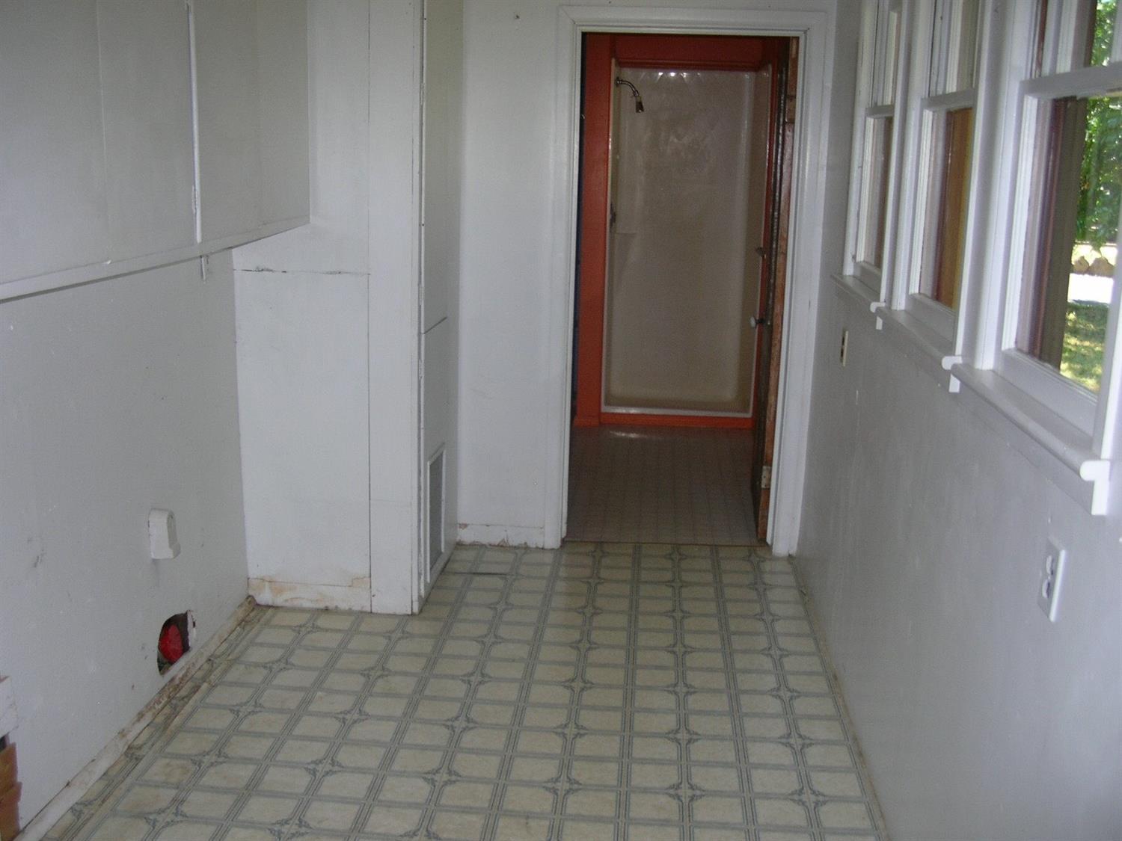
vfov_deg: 39.7
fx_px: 1167
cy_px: 420
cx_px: 561
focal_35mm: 36
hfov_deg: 51.4
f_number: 2.7
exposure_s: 1/60.1
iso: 50
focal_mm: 6
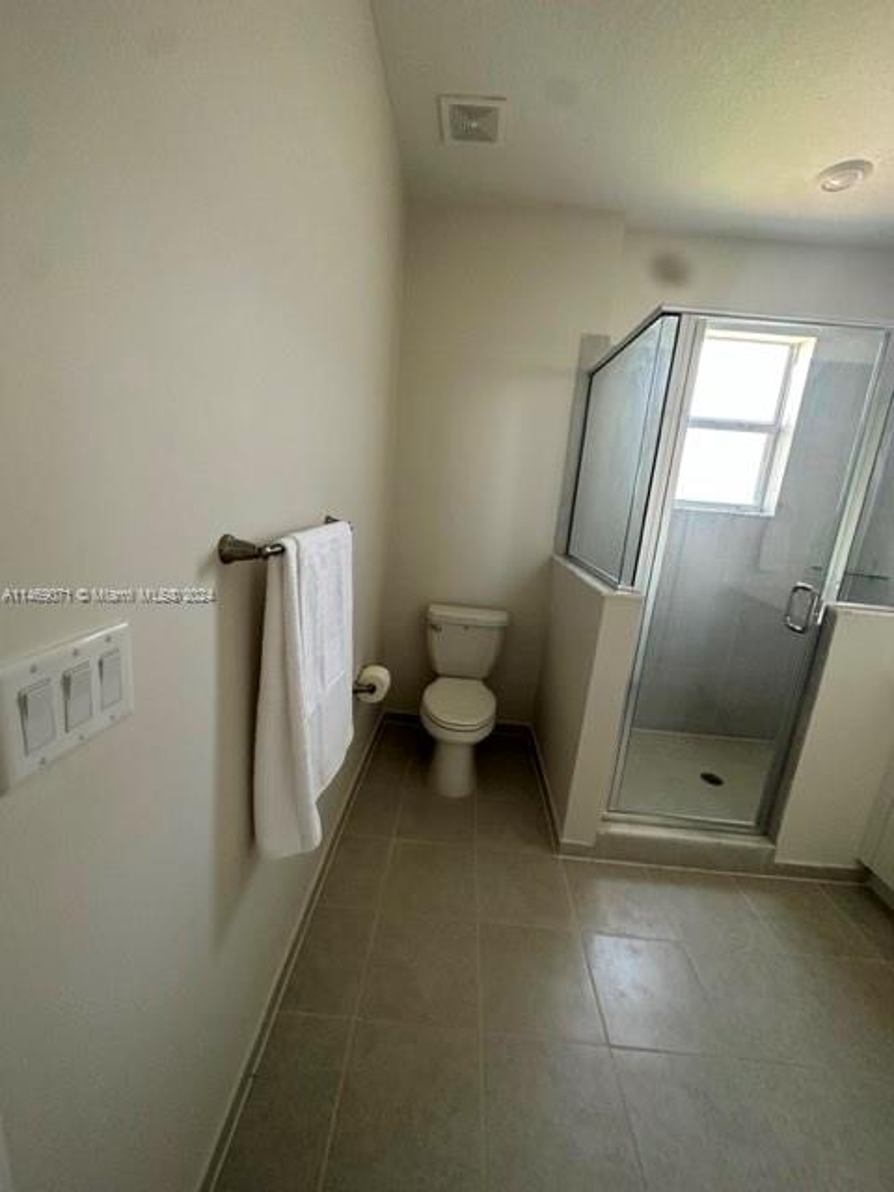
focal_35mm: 14
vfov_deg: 102.1
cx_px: 447
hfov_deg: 85.7
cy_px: 596
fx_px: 482
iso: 250
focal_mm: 2.22
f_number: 2.2
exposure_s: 1/120
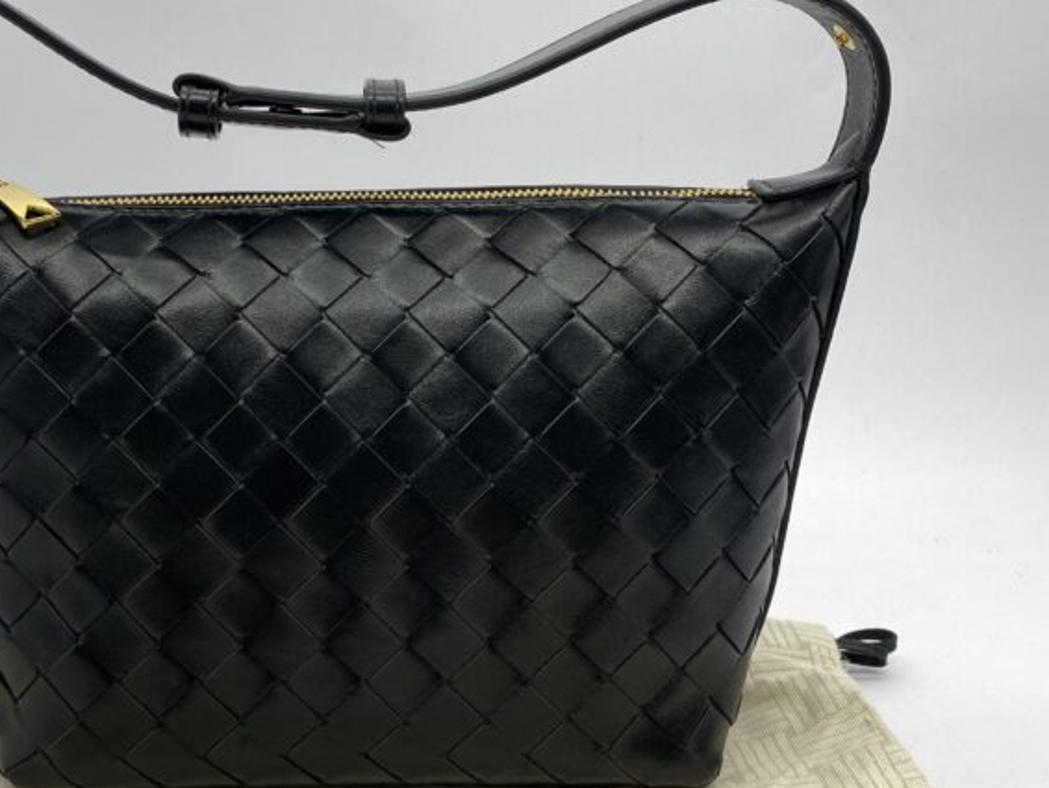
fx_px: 1425
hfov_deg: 39.9
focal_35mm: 47
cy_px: 515
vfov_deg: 30.7
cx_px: 343
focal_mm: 4.25
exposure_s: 1/127
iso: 32
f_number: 1.8
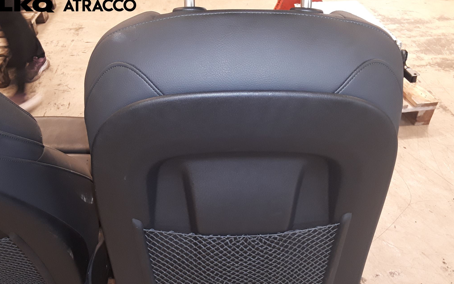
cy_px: 170
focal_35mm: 30
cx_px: 228
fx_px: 371
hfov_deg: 62.9
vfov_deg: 41.6
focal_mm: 2.91
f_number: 1.9
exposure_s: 1/17
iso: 100
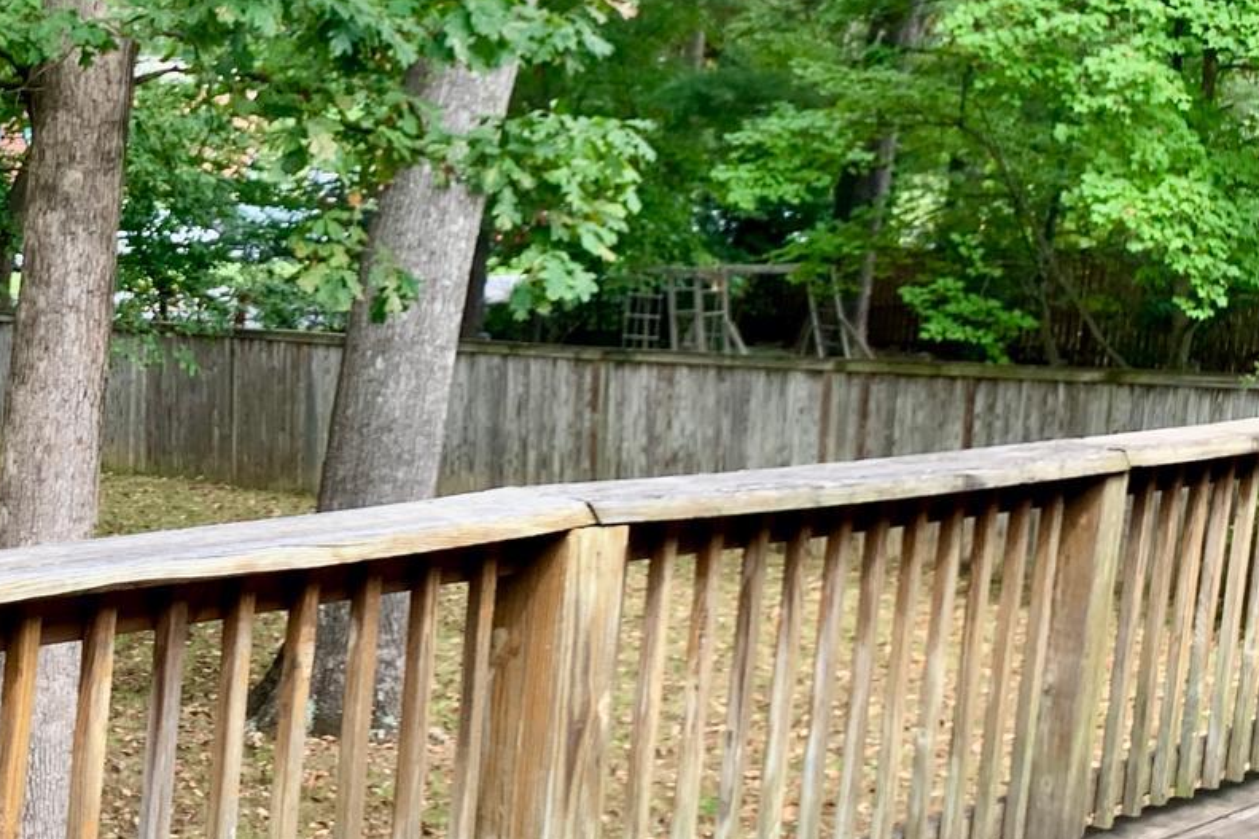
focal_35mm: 70
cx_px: 11
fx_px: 2447
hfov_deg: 27.3
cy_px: 338
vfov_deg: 19.4
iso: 32
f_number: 1.8
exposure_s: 1/122
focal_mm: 4.25
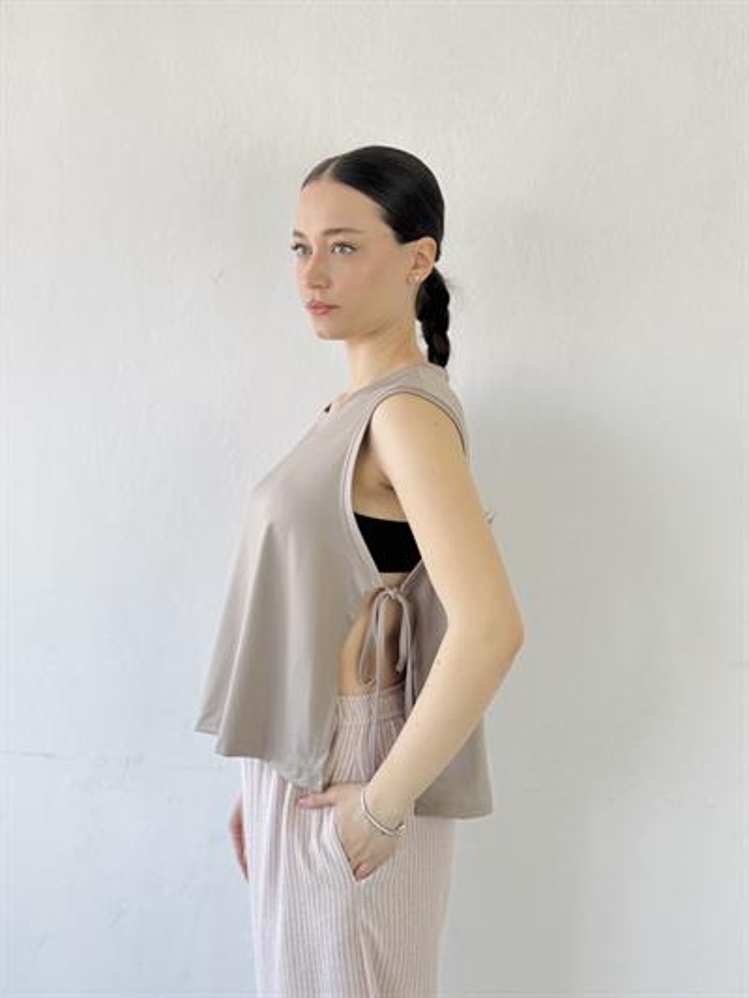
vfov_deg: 39.6
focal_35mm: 48
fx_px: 1384
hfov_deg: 30.3
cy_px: 499
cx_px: 374
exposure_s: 1/100
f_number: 1.78
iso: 50
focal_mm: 6.76
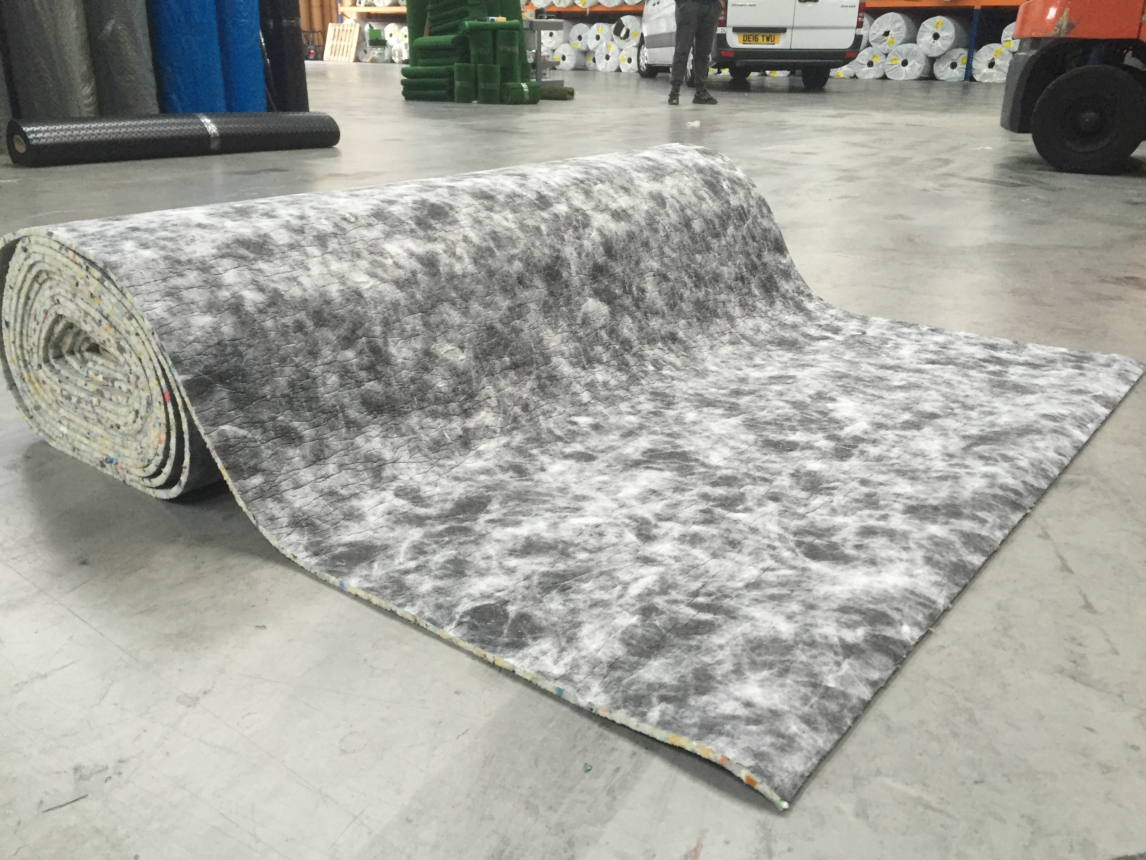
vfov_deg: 48.2
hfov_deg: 61.7
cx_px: 573
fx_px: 960
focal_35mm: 29
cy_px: 430
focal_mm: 4.15
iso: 160
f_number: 2.2
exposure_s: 1/33
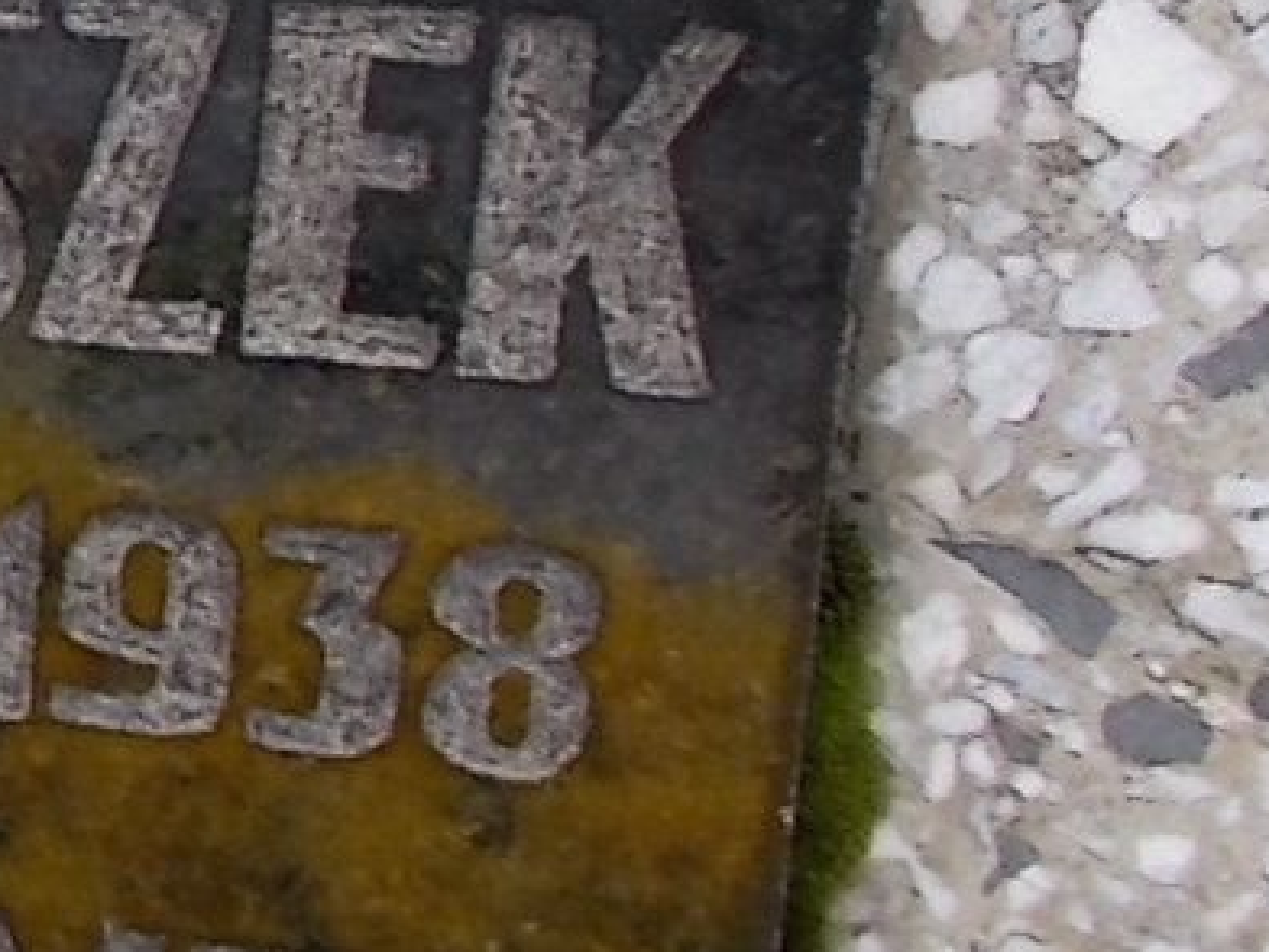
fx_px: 3886
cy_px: -204
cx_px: -1078
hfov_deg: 15.6
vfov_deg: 13.6
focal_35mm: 106
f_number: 3.2
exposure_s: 1/40
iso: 80
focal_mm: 4.6
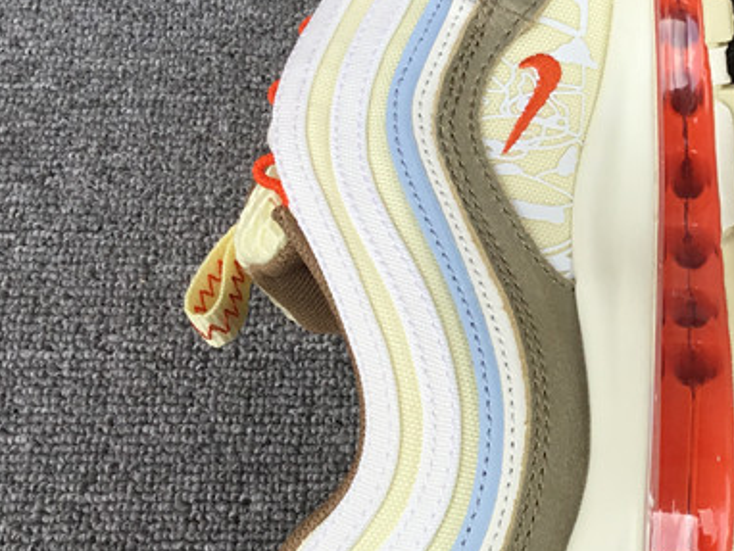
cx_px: 671
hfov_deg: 25.8
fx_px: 1549
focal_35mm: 73
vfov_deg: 20.2
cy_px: 210
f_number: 2.4
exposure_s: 1/100
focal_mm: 3.3
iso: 25
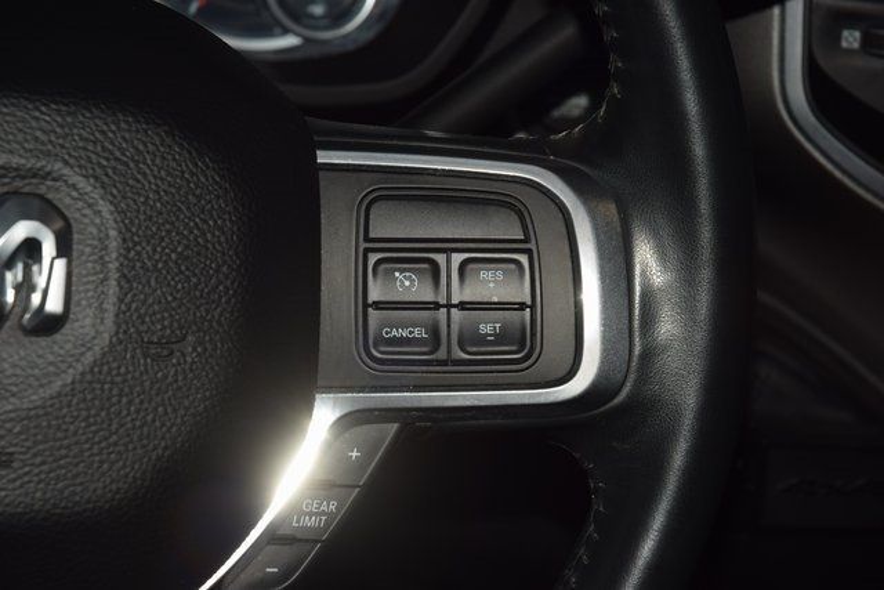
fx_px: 2579
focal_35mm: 105
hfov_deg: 19.5
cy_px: 295
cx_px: 442
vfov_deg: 13.0
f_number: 8
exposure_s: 1/125
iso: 100
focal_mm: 70
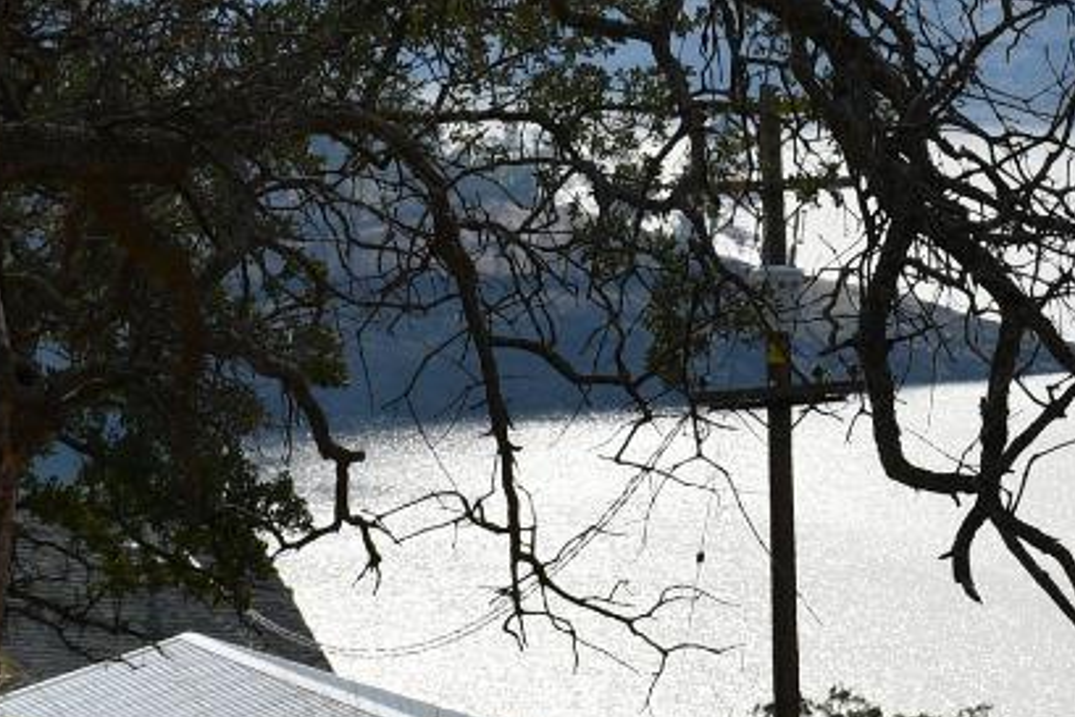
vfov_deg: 5.9
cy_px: 131
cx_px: 1427
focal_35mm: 231
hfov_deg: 8.8
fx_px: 6900
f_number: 10
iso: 100
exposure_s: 1/400
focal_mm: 42
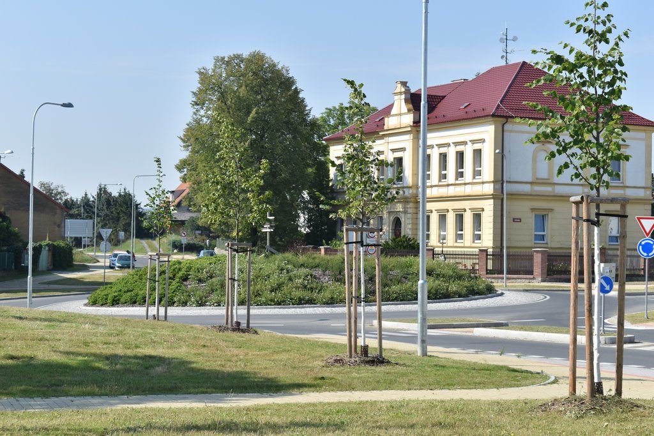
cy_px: 218
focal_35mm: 82
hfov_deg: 24.6
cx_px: 327
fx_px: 1499
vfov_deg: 16.6
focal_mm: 55
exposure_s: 1/320
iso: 100
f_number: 8
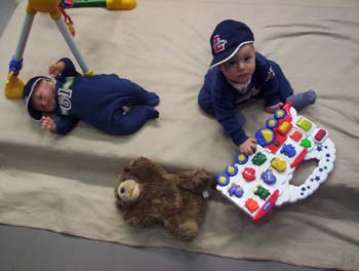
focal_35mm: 38
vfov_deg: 37.8
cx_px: 180
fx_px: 395
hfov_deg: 48.9
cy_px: 136
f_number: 4.5
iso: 200
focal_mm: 4.99
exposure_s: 1/24.6
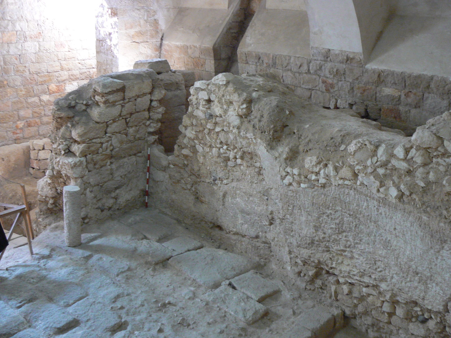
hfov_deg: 51.4
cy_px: 169
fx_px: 469
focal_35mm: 36
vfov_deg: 39.7
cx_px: 226
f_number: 2.8
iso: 200
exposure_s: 1/13
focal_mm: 6
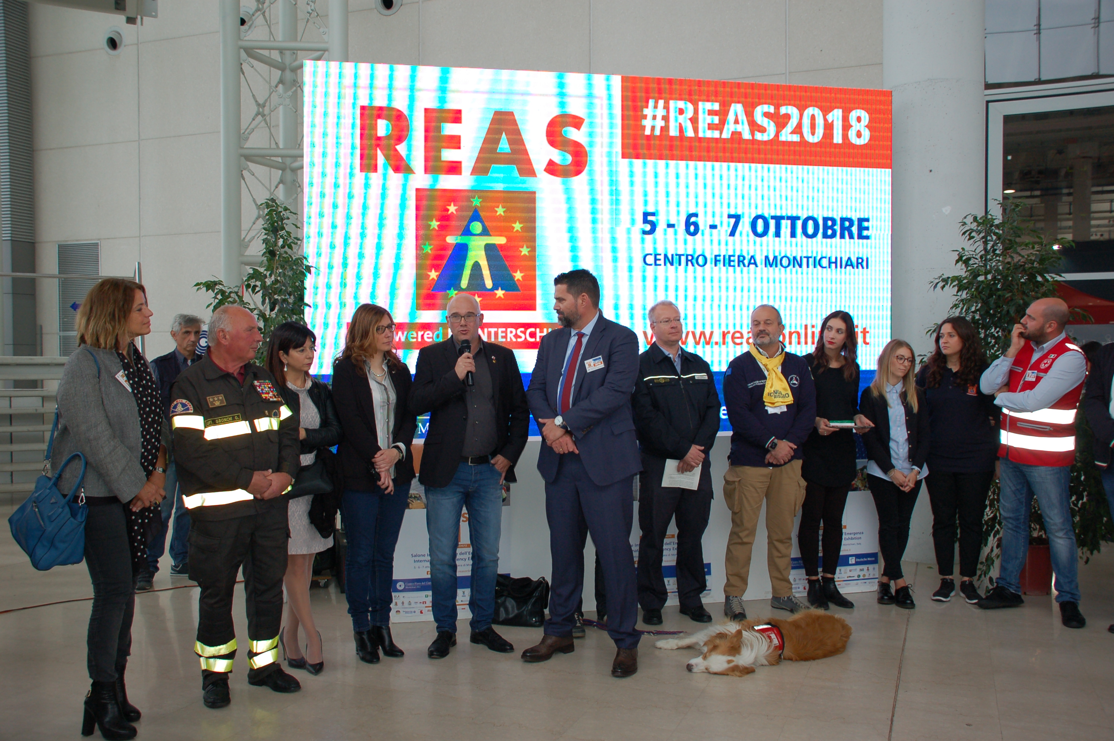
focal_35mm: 33
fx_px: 1020
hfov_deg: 57.3
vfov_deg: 39.9
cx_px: 557
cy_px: 370
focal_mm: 22
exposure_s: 1/200
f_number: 3.8
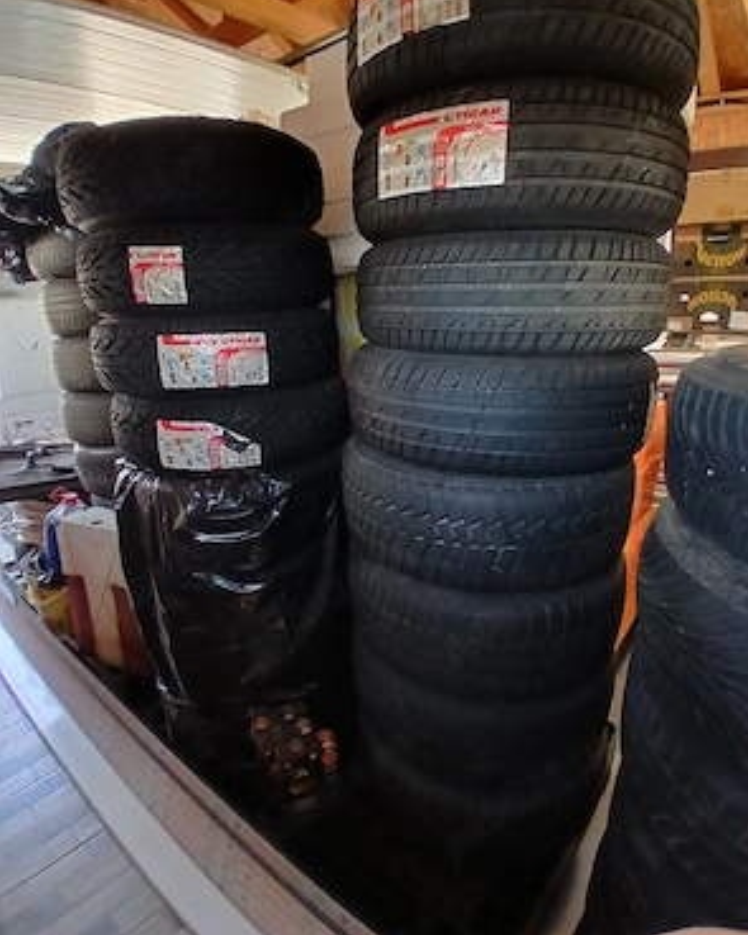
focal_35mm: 18
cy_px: 431
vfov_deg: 86.2
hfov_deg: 73.8
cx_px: 378
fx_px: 498
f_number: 2.2
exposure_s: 1/33.3
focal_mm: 1.4
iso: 320
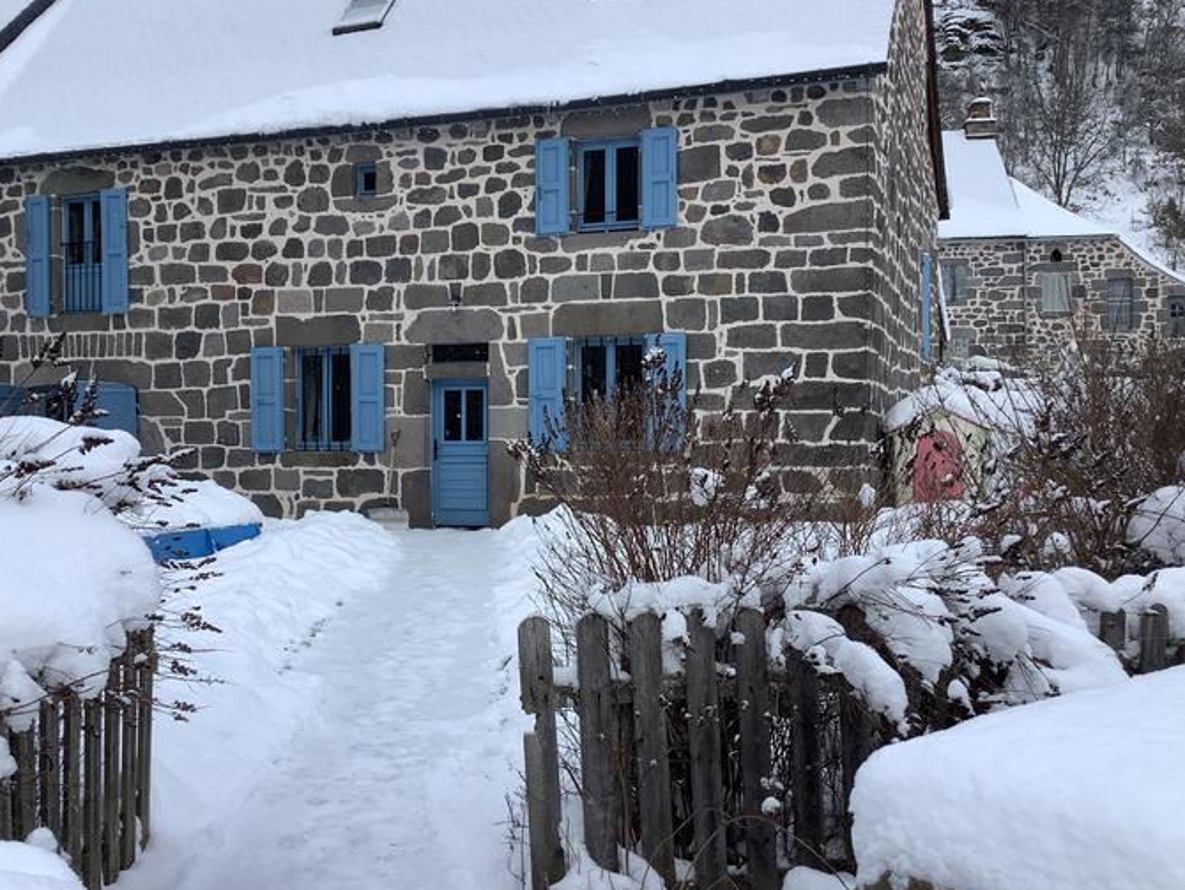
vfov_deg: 38.7
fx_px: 1267
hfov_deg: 50.0
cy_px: 453
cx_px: 516
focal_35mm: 37
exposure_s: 1/348
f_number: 2.4
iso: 25
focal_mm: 3.3
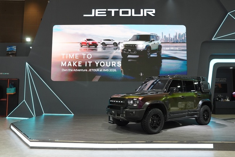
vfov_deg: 49.5
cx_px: 118
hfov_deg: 69.4
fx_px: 170
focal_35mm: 26
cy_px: 78
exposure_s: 1/160
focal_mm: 26
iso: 1250
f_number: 5.6
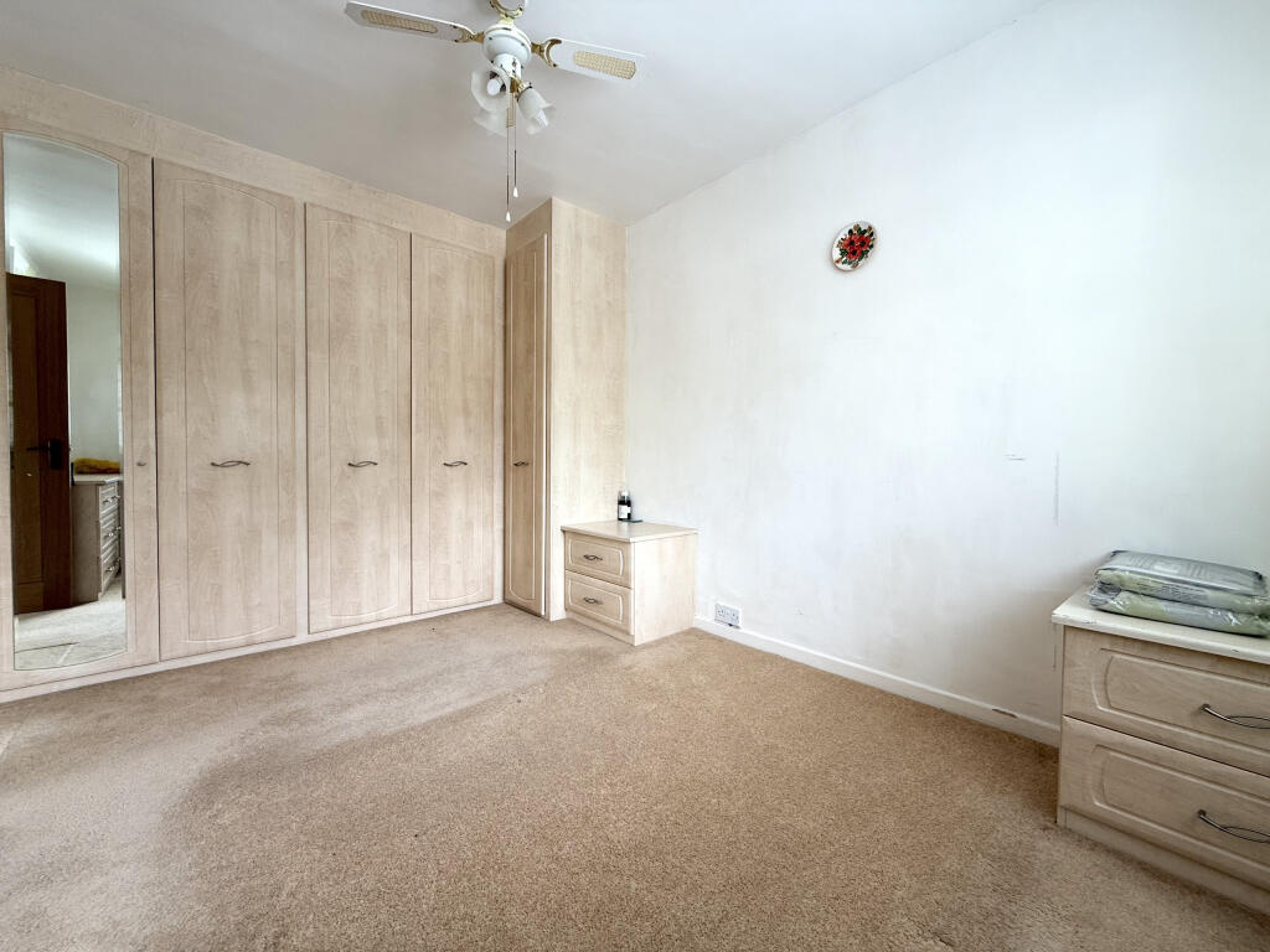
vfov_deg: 85.7
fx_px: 514
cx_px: 635
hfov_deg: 102.1
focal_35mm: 14
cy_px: 476
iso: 64
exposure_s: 1/99
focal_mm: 2.22
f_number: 2.2
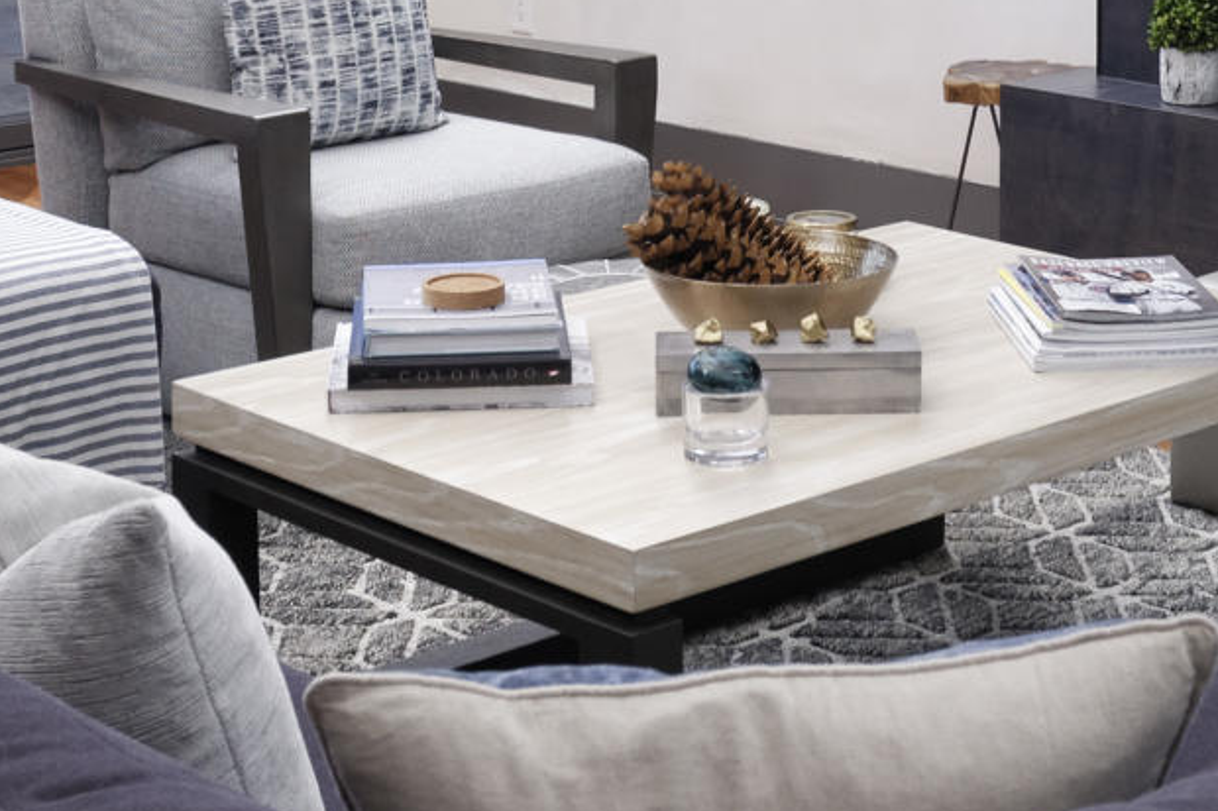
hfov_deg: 22.1
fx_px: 3112
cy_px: -401
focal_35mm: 92
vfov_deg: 13.9
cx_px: 772
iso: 250
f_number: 7.1
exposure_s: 1/200
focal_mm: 19
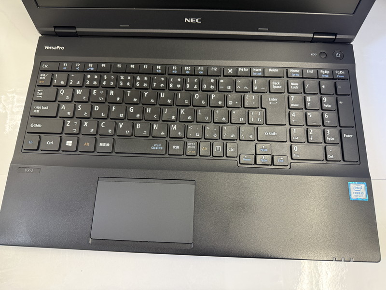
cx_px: 193
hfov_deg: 71.6
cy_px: 145
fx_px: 268
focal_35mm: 24
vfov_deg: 56.8
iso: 320
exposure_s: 1/50
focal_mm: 6.76
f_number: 1.78
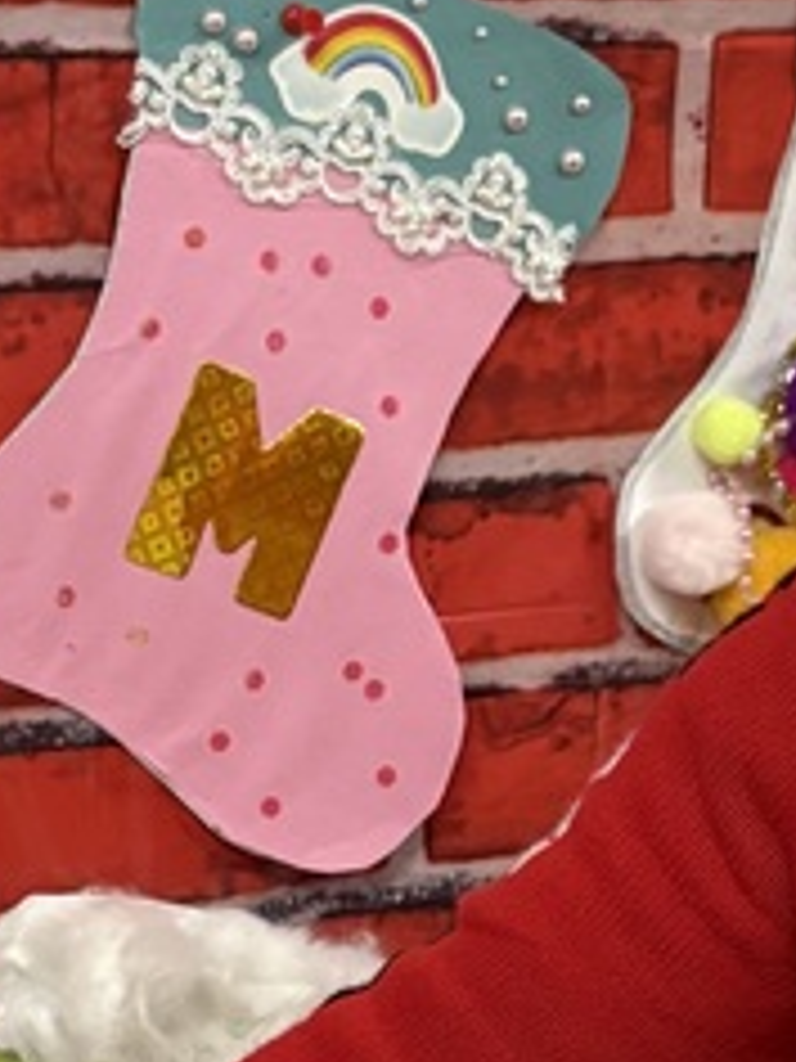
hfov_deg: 13.1
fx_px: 3465
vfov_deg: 17.3
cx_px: 508
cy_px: 864
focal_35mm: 113
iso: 320
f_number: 1.6
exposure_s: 1/60
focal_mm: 5.96
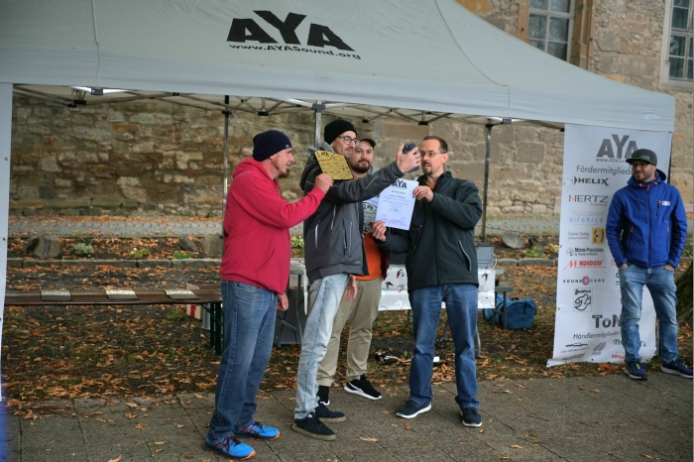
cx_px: 347
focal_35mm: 45
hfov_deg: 43.6
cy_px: 231
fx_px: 867
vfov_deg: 29.8
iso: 800
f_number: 2.8
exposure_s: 1/100
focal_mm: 45
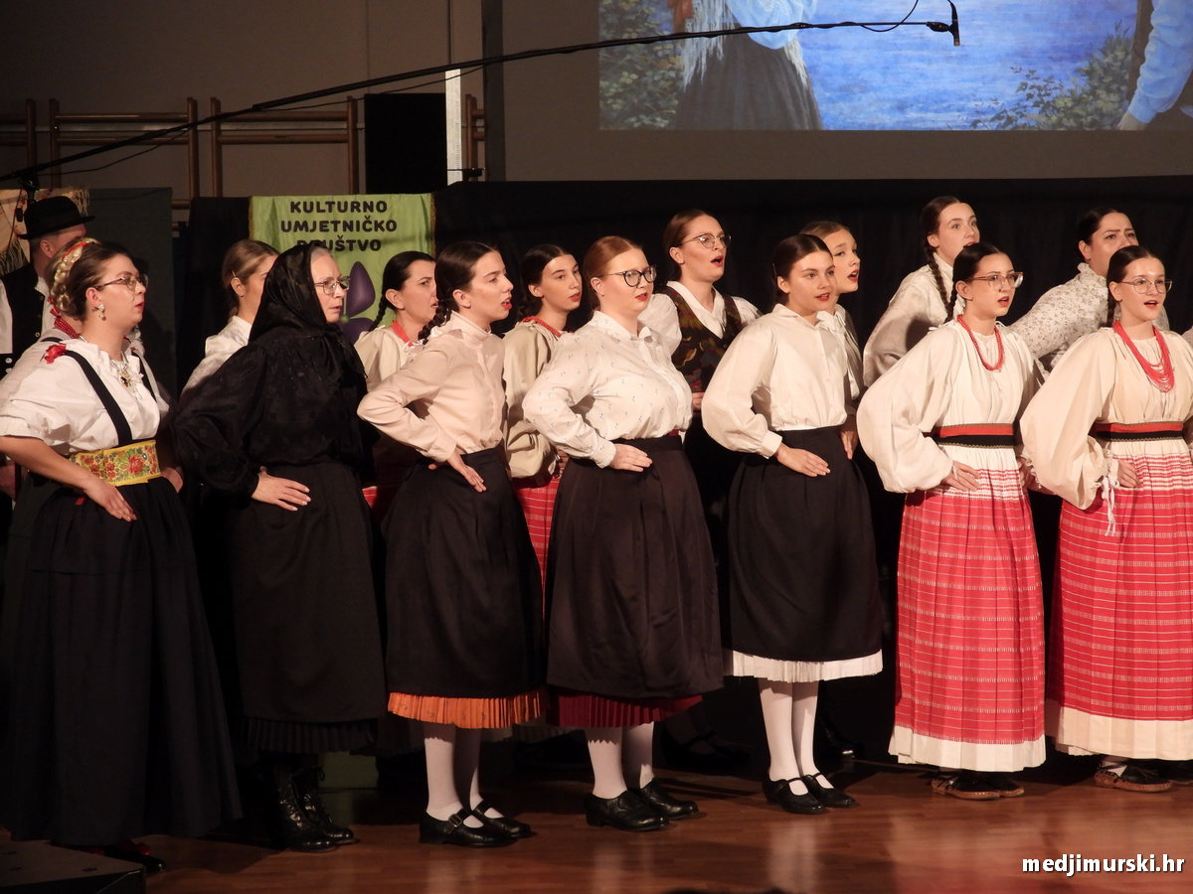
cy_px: 447
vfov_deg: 17.4
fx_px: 2929
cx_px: 596
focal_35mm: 85
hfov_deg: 23.0
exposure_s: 1/30
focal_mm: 15.3
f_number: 3.5
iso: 400
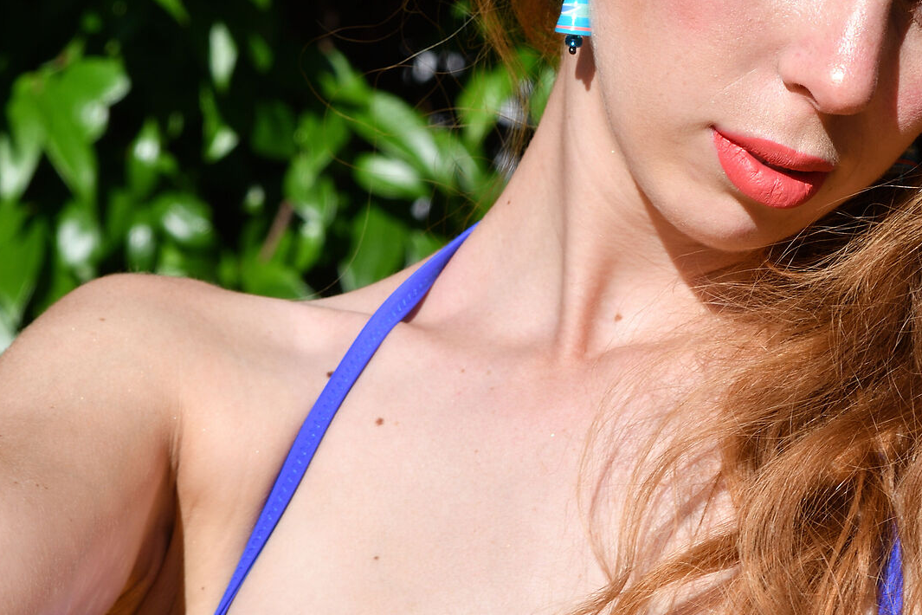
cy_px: 47
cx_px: 799
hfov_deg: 5.5
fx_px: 9527
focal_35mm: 372
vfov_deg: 3.7
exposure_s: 1/250
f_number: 8
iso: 100
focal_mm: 110
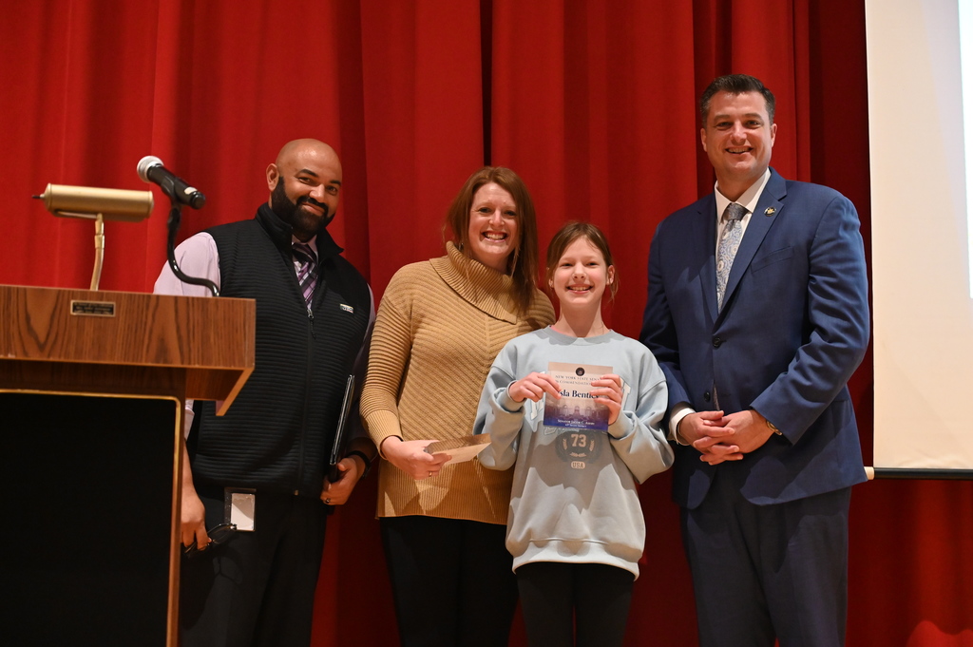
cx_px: 486
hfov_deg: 34.0
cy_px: 324
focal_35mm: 59
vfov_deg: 23.0
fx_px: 1593
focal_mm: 59
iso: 7200
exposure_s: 1/60
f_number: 4
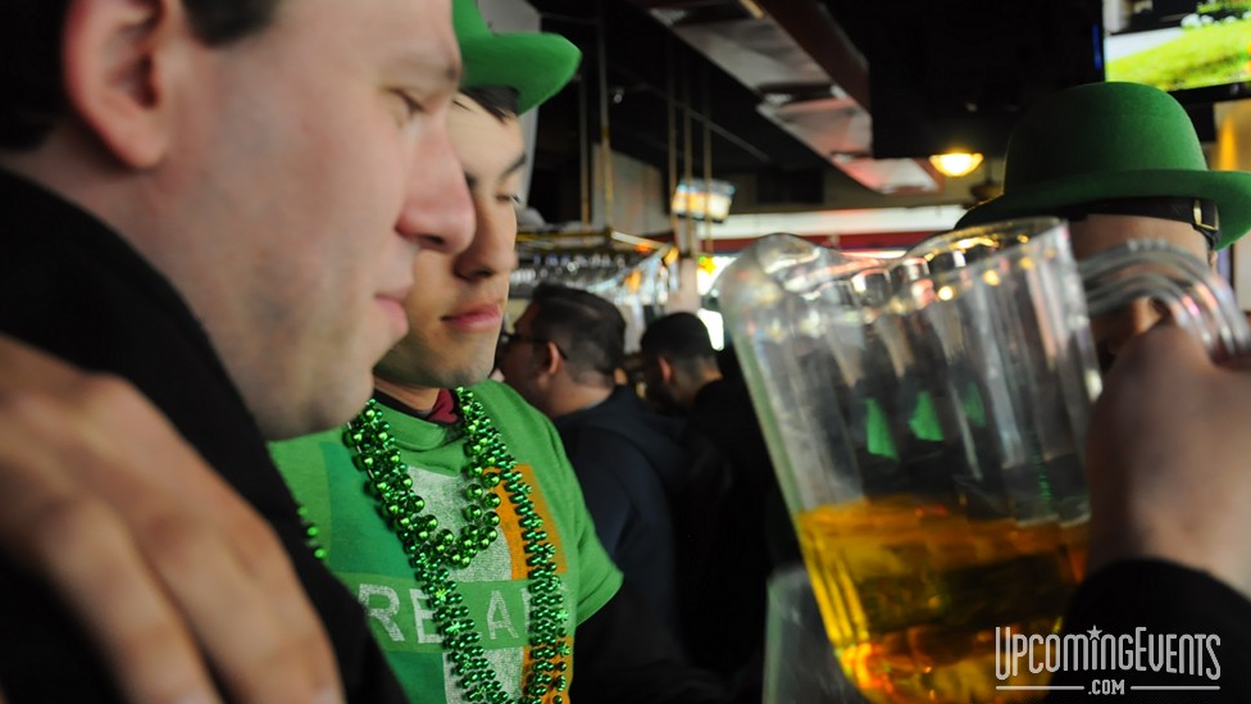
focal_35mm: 45
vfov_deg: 26.5
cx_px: 632
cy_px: 342
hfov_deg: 45.5
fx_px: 1493
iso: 800
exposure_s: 1/25
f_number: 4
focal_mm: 28
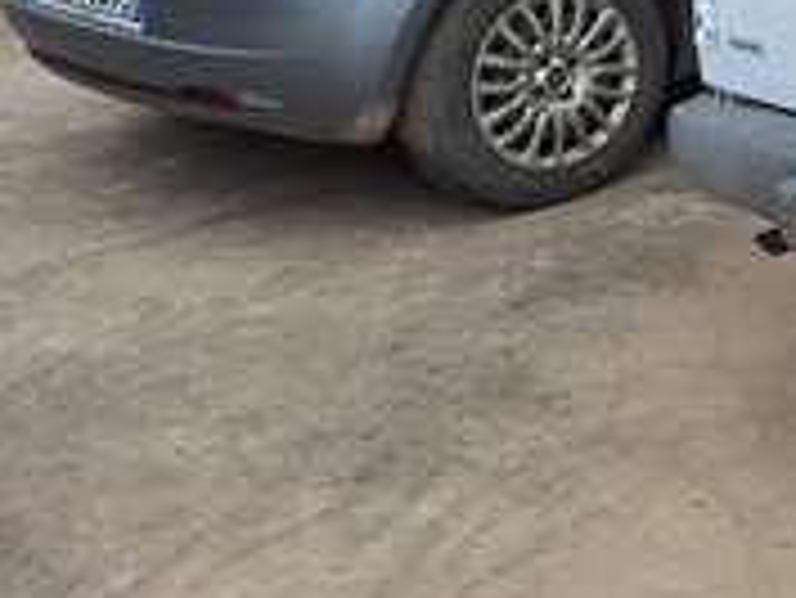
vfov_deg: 18.1
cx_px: 1273
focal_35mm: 78
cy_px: -94
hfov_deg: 20.5
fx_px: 1795
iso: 40
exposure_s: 1/770
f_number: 1.8
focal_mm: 5.54
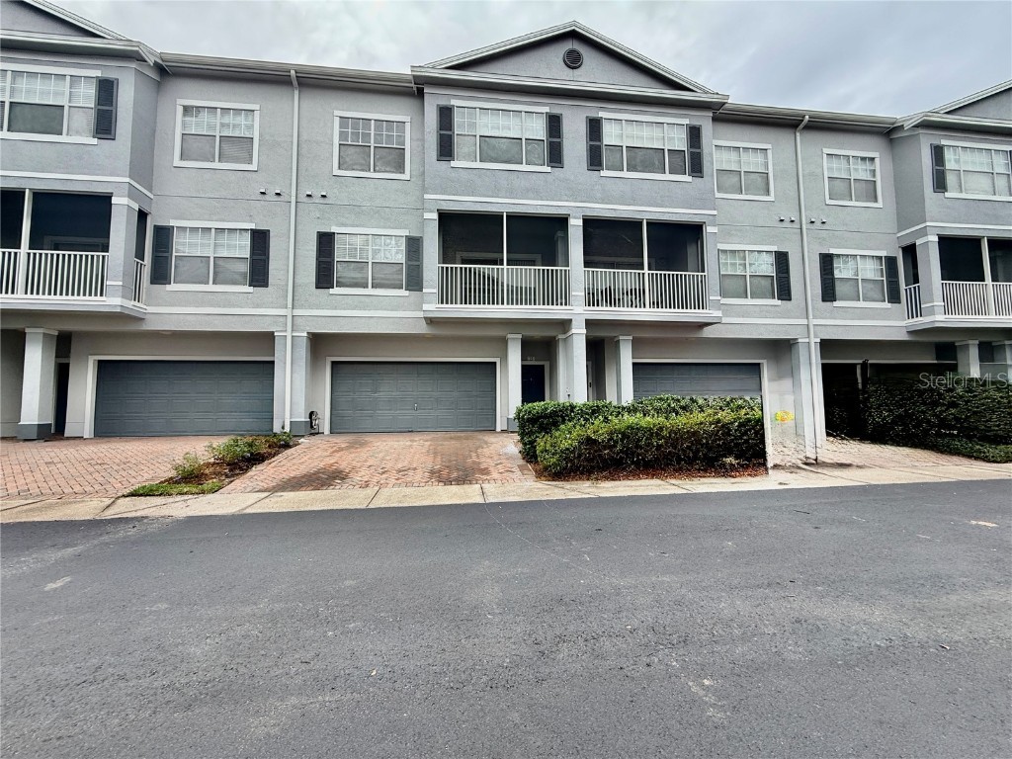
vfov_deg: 85.7
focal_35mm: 14
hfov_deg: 102.1
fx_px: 409
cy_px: 380
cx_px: 506
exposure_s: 1/351
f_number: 2.2
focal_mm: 2.22
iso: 50
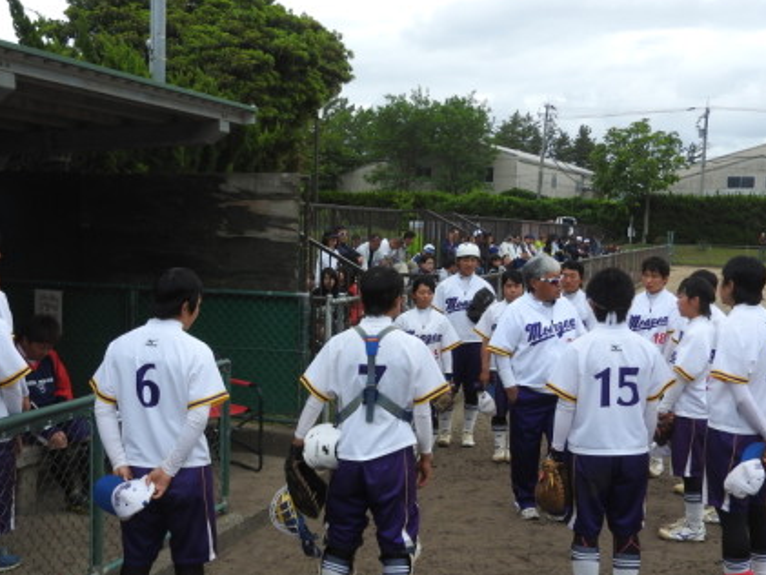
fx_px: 1040
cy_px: 342
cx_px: 342
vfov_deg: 30.8
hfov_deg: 40.4
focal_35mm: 47
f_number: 3.6
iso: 100
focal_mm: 5.9
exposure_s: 1/640
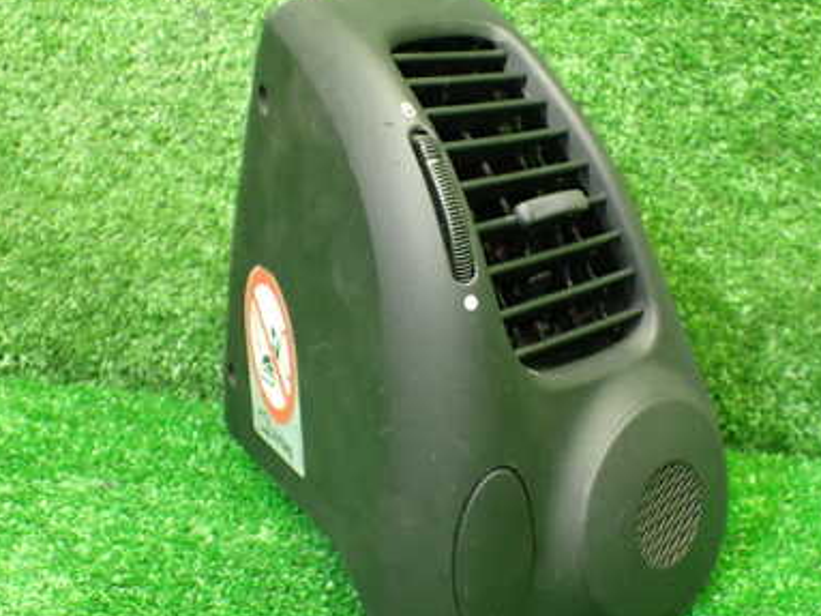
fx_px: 1114
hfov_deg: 40.4
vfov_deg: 30.9
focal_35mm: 47
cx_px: 427
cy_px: 296
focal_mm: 5.4
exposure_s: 1/60
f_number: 2.3
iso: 800
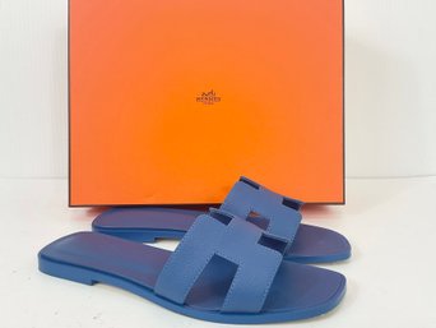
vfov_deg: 48.3
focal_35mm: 29
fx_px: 366
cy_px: 164
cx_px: 218
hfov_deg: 61.6
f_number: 1.8
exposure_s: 1/120
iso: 32
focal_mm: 3
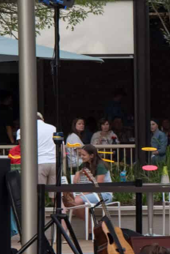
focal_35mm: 462
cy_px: 187
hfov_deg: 3.0
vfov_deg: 4.5
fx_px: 3270
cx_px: 393
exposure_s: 1/160
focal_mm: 145
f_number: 16
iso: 1250
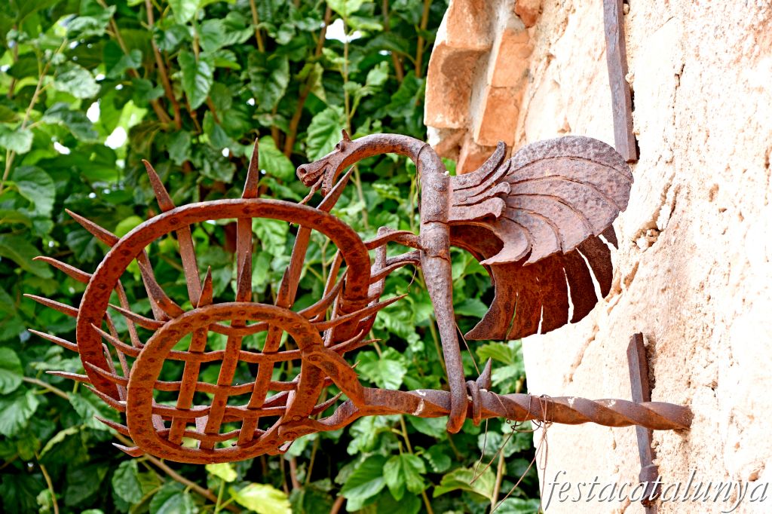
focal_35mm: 112
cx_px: 386
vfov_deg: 12.2
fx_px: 2412
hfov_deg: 18.2
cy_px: 257
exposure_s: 1/500
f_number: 5.6
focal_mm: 75
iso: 400
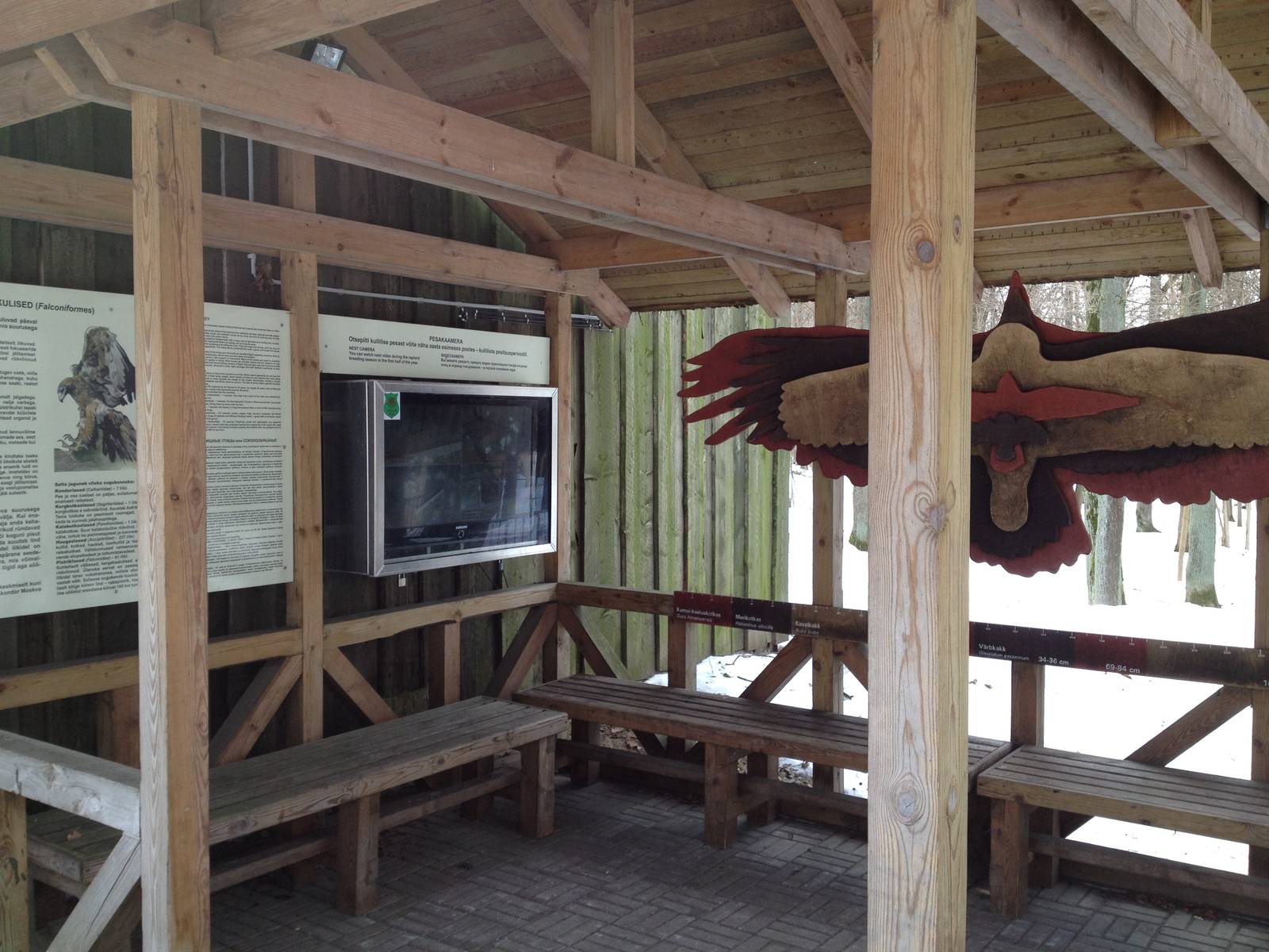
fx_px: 1283
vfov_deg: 40.7
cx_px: 634
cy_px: 476
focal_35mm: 35
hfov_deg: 52.6
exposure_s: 1/133
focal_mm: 4.28
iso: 50
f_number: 2.4
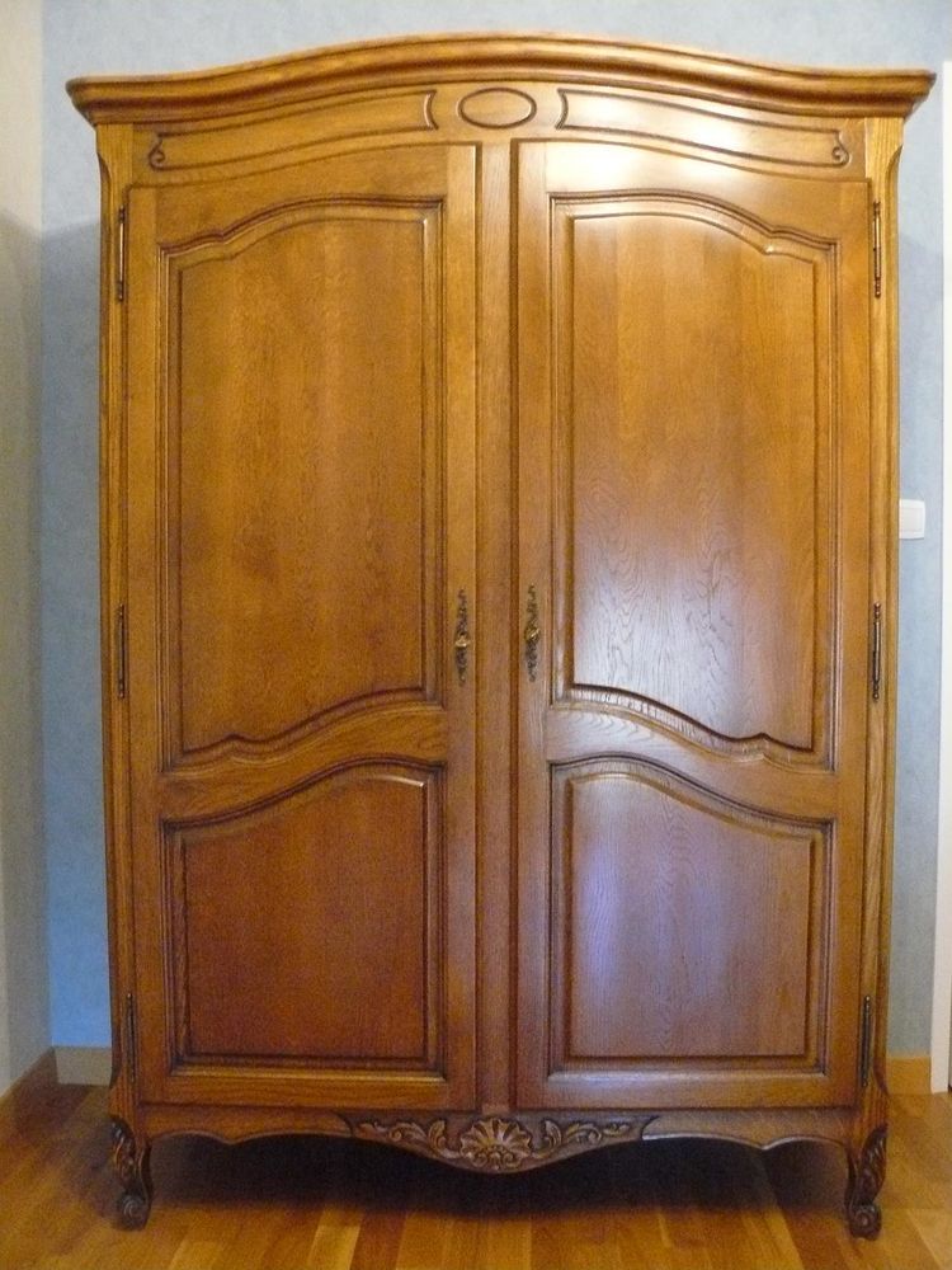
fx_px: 1320
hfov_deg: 39.7
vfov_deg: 51.4
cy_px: 635
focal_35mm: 36
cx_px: 476
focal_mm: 6
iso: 800
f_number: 2.8
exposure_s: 1/13
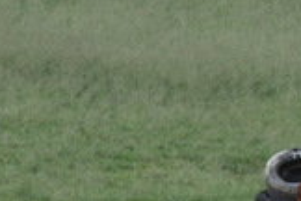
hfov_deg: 0.9
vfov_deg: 0.6
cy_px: -277
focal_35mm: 2218
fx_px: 18543
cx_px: 604
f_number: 11
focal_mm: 300
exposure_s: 1/640
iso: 800
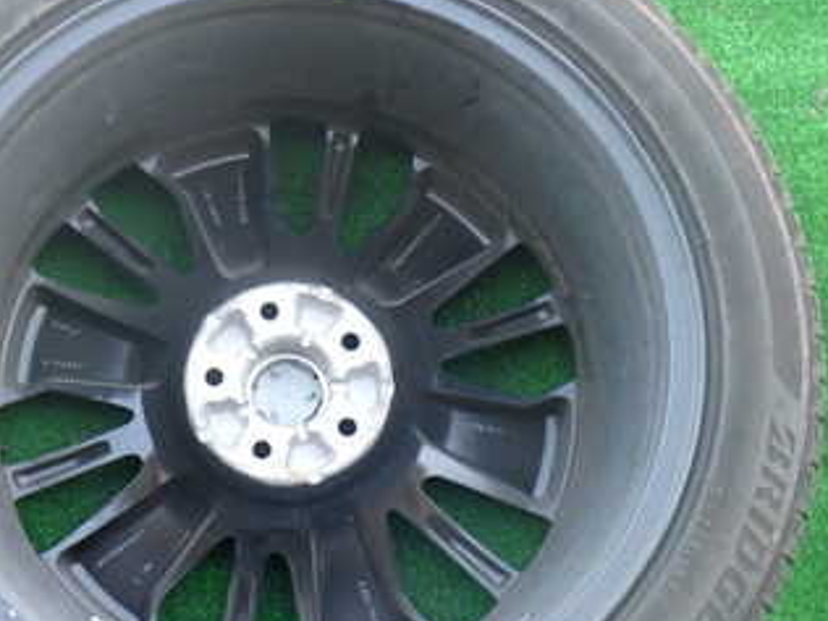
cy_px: 364
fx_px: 1363
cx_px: 280
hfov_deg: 33.5
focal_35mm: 57
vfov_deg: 25.6
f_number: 2.3
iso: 200
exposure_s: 1/80
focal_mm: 5.4
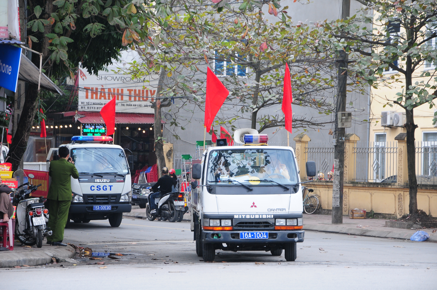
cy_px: 145
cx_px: 218
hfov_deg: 14.9
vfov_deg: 9.9
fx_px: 1673
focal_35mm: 138
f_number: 8
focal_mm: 92
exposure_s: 1/200
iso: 400
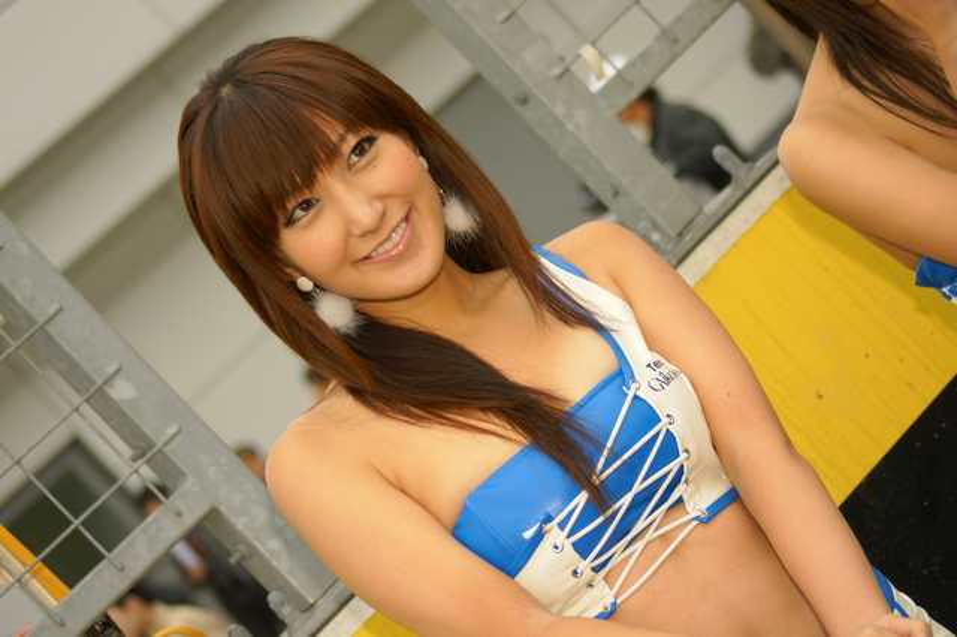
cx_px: 478
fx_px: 2989
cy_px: 318
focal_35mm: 112
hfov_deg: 18.2
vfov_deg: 12.2
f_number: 5.6
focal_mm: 75
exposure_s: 1/125
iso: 200
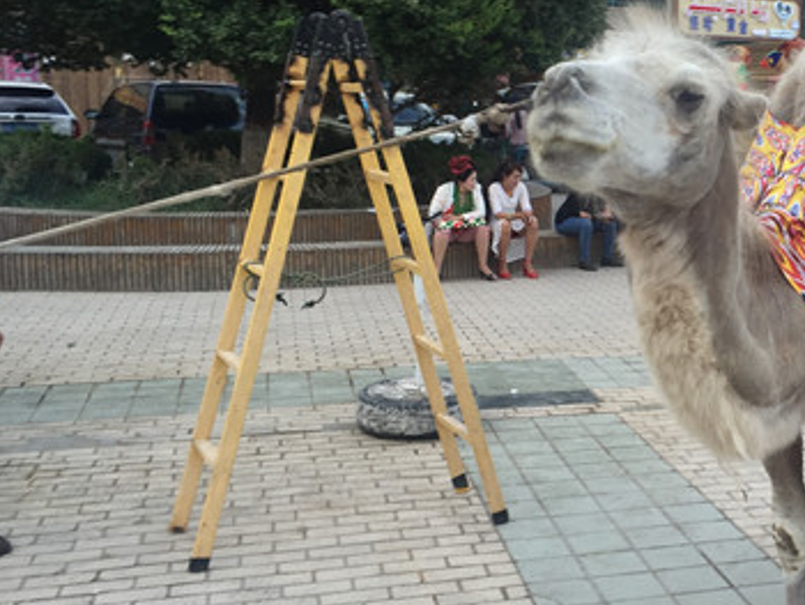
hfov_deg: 34.2
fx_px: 1233
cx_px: 718
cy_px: 311
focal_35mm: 53
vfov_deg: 27.6
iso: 32
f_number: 2.2
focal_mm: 4.15
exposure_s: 1/126
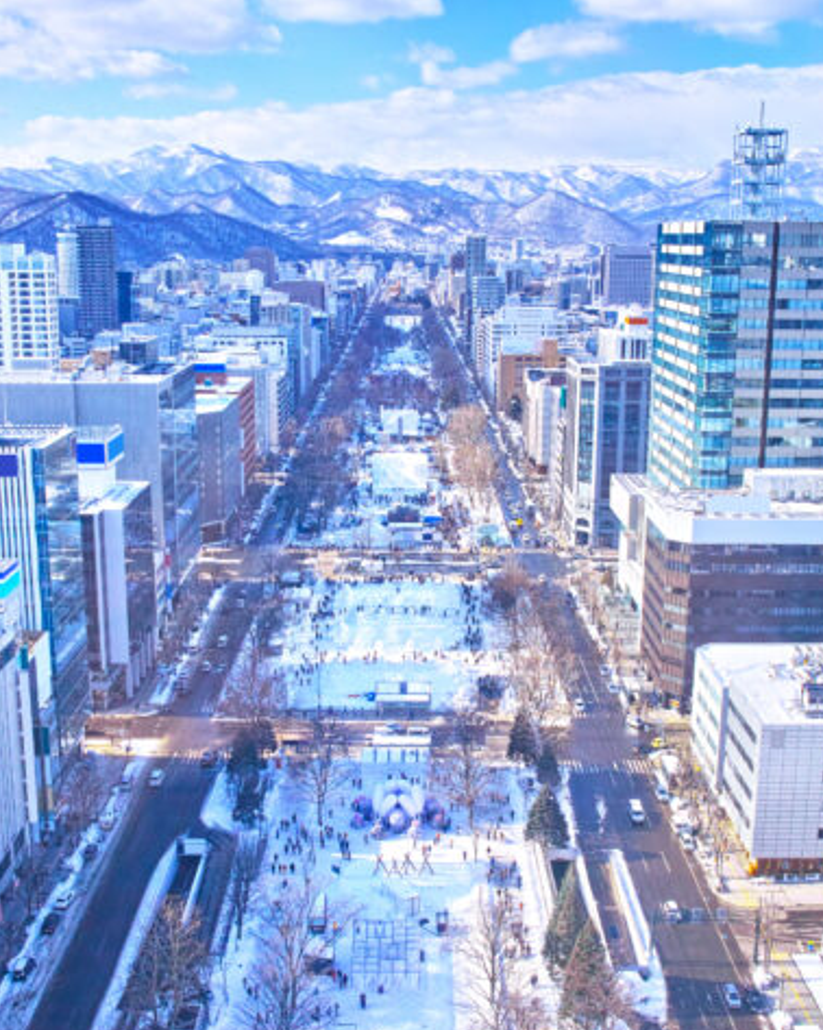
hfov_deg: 37.3
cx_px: 401
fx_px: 1219
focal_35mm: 40
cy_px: 520
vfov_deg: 45.8
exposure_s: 1/200
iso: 100
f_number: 8
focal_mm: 19
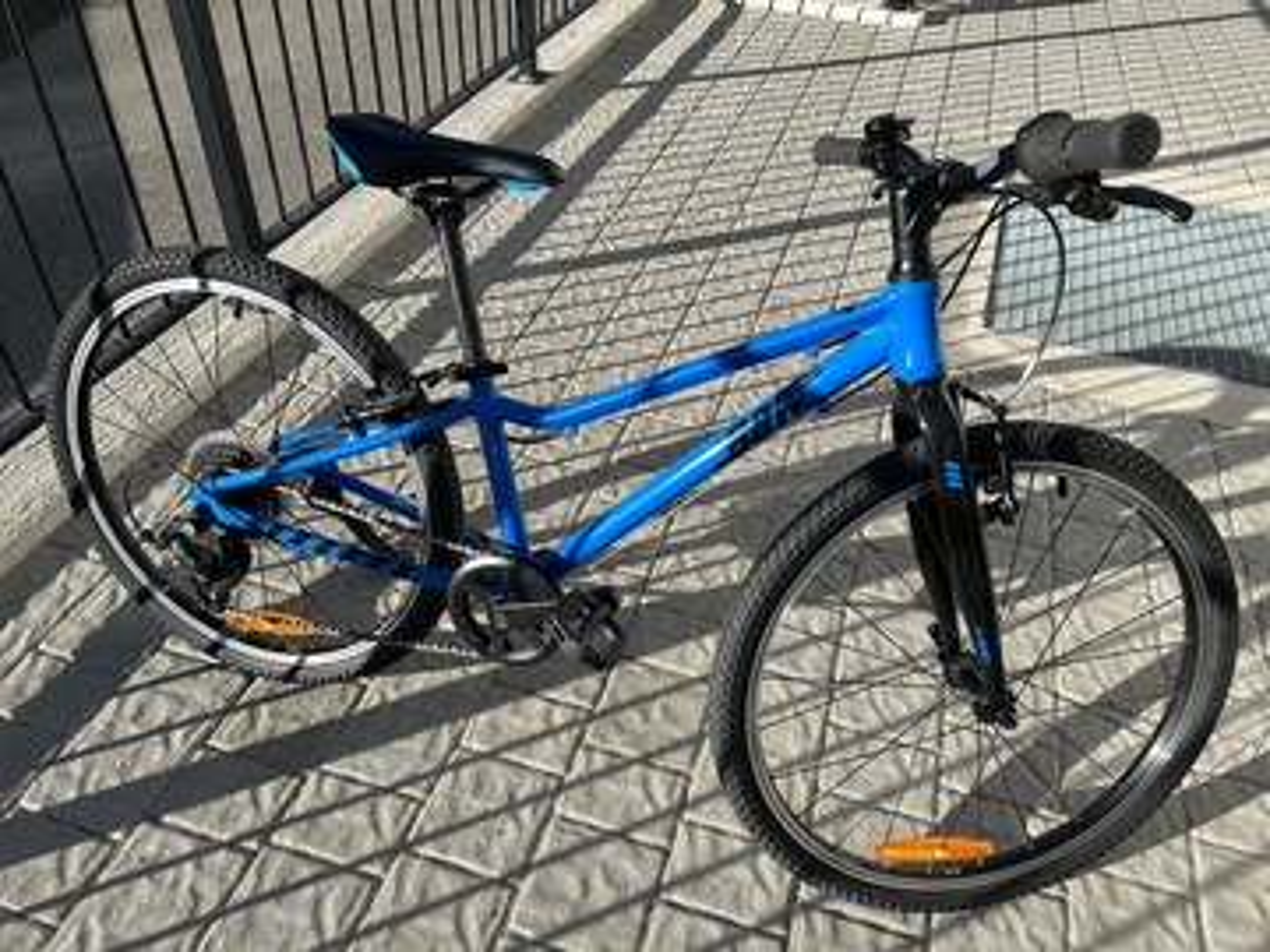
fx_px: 954
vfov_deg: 53.1
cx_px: 635
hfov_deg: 67.3
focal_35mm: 26
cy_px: 476
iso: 50
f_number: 1.5
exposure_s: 1/2632
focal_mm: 5.7
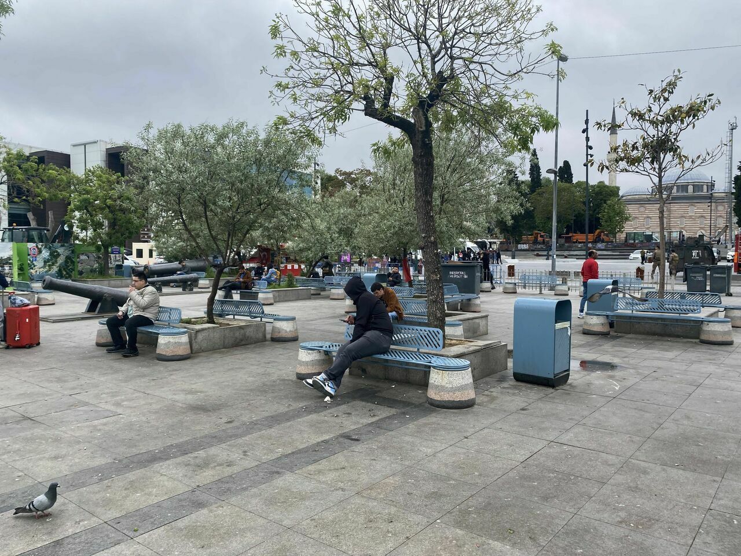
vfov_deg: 53.1
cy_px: 278
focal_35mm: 26
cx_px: 370
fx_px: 557
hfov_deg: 67.3
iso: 32
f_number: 1.8
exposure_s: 1/833
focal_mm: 4.25
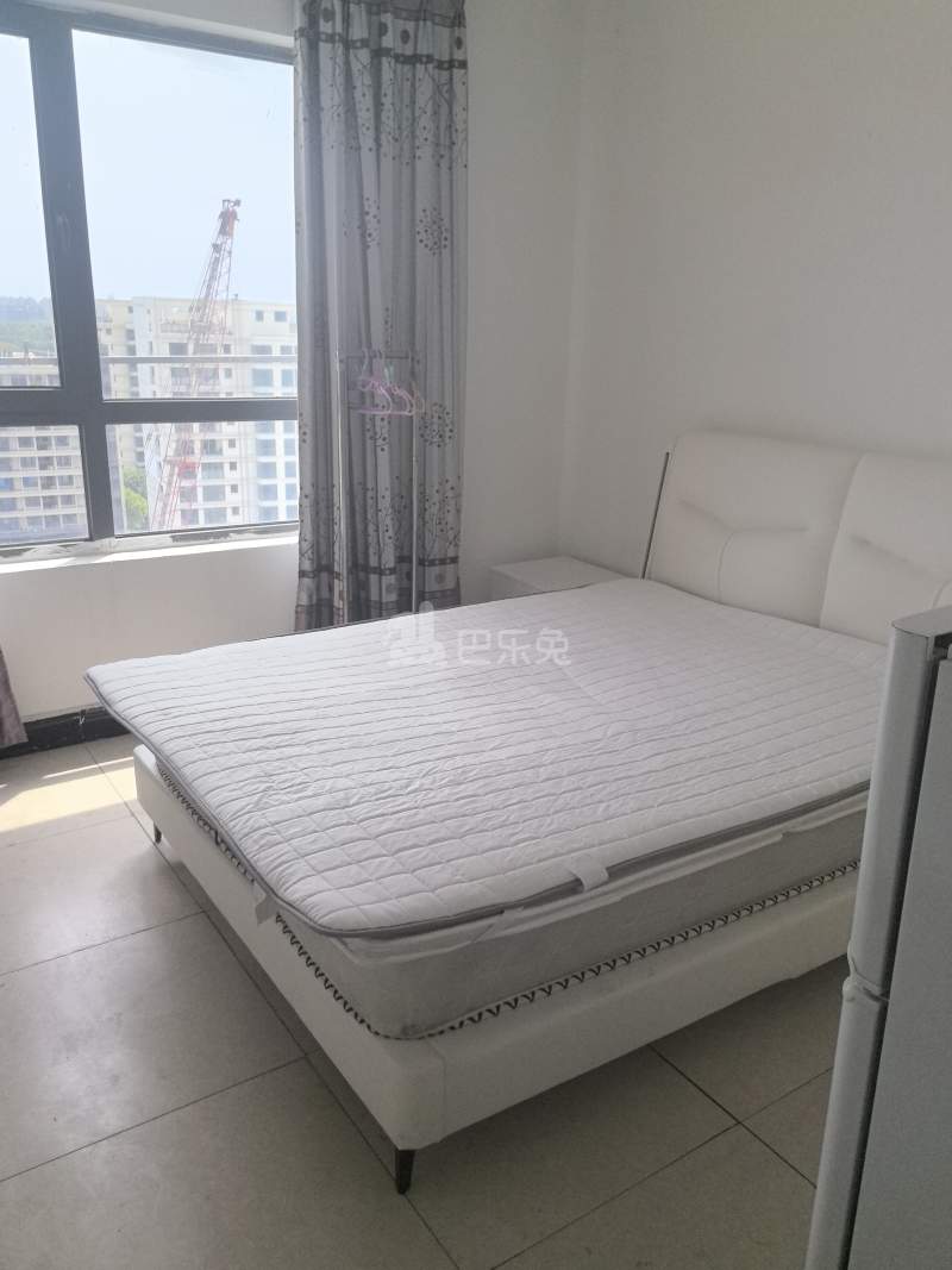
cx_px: 476
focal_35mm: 27
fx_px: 990
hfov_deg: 51.3
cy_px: 635
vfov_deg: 65.3
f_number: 2
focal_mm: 5.75
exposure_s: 1/1805
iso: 50
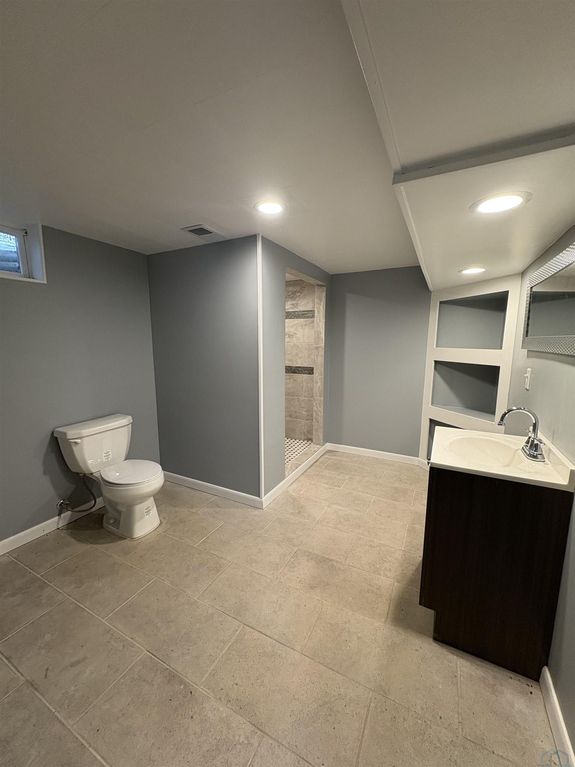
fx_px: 310
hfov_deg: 85.7
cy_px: 384
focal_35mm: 14
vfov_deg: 102.1
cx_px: 288
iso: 160
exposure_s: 1/60
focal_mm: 2.22
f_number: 2.2
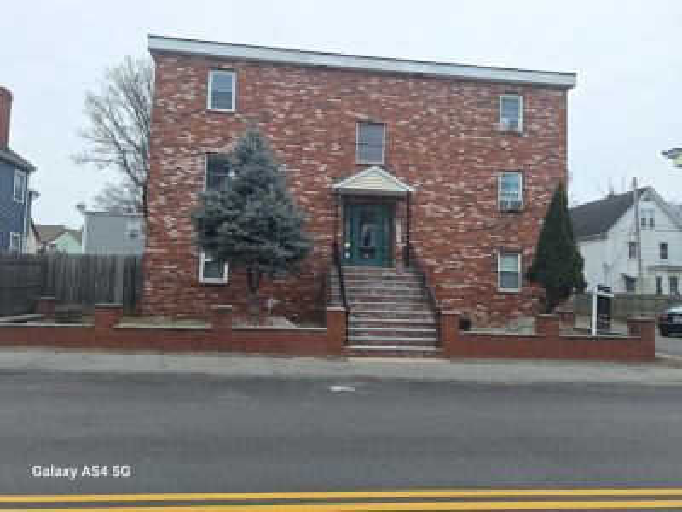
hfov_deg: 73.9
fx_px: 453
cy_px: 256
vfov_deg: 58.9
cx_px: 341
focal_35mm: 23
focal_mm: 5.54
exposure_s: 1/602
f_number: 1.8
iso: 40
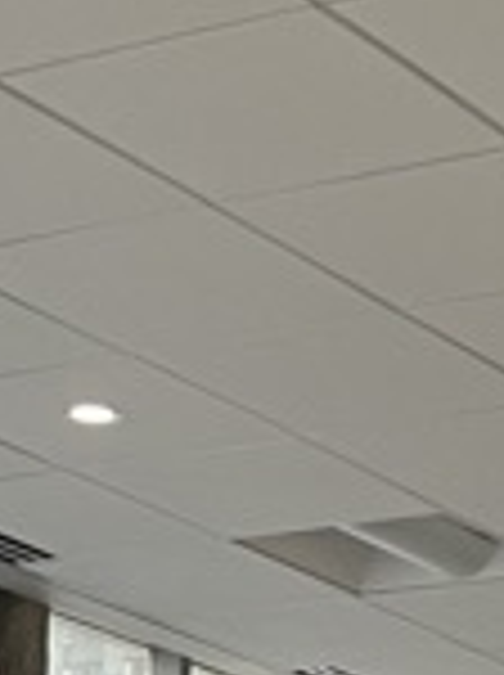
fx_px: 3465
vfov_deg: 9.9
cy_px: 1548
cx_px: 315
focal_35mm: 178
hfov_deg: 8.3
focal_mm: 4.2
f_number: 1.6
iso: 100
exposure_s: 1/60
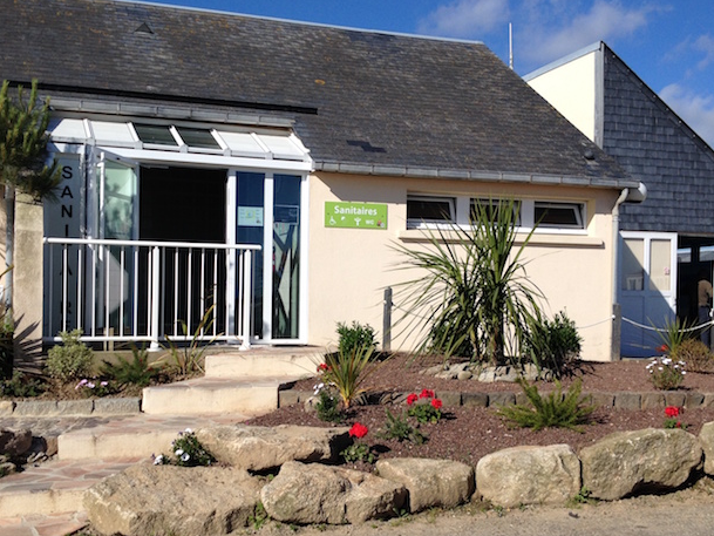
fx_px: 949
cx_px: 333
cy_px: 319
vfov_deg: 31.4
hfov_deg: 41.2
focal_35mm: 46
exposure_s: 1/2762
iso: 50
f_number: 2.4
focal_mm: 4.28
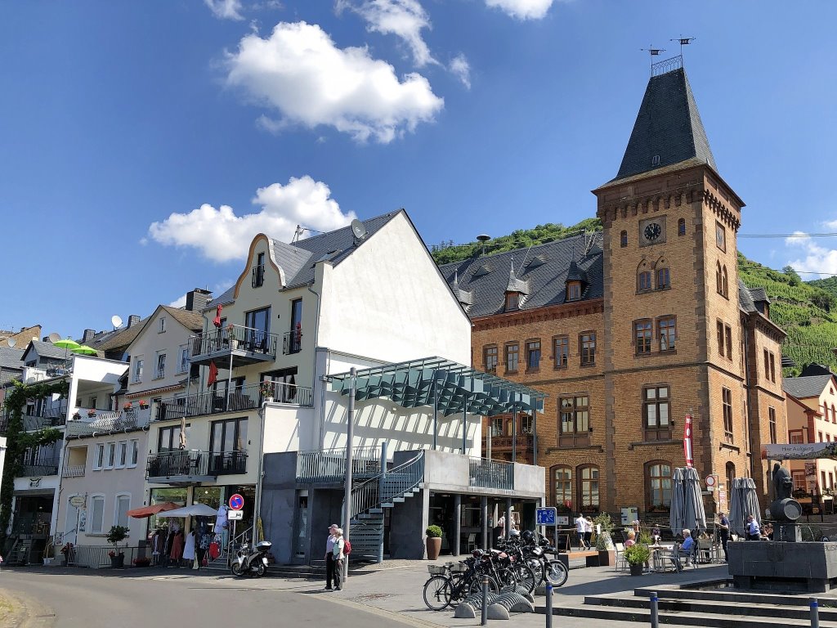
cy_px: 314
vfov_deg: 49.7
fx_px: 677
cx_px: 418
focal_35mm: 28
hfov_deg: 63.4
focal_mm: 3.99
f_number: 1.8
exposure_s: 1/1600
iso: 20
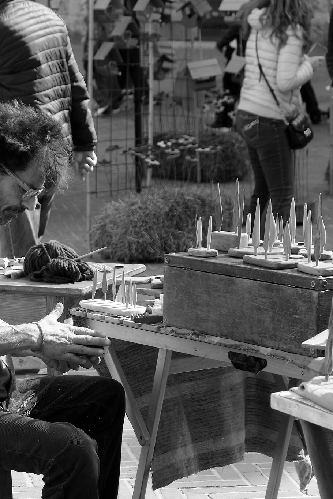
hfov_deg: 9.4
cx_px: 70
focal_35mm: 146
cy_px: 425
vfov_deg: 14.0
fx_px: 2025
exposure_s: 1/450
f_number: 5.6
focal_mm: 55
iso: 320
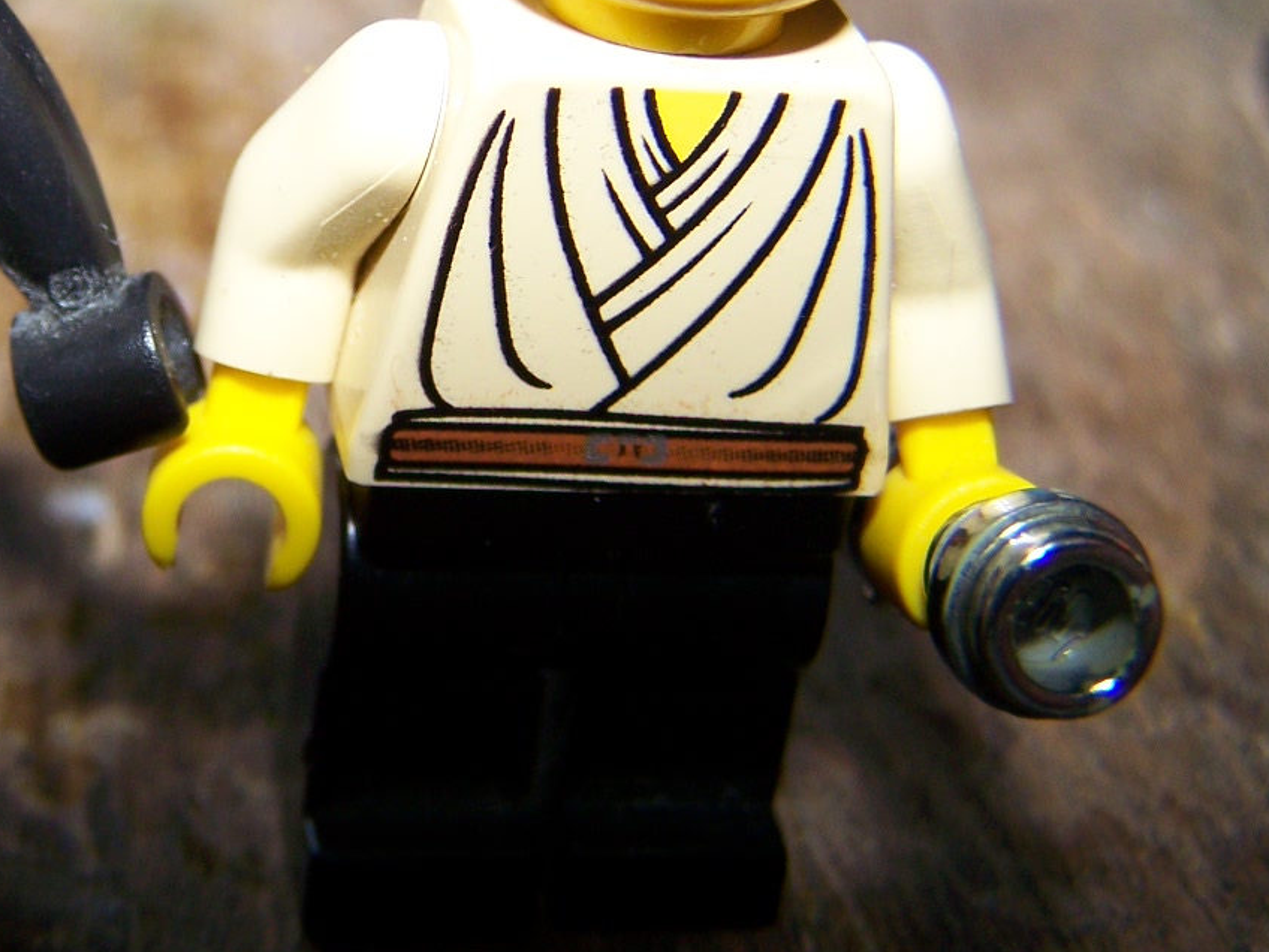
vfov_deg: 21.8
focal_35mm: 67
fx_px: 2456
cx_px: 248
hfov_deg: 28.3
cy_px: 250
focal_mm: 6.3
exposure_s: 1/60
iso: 80
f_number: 2.8
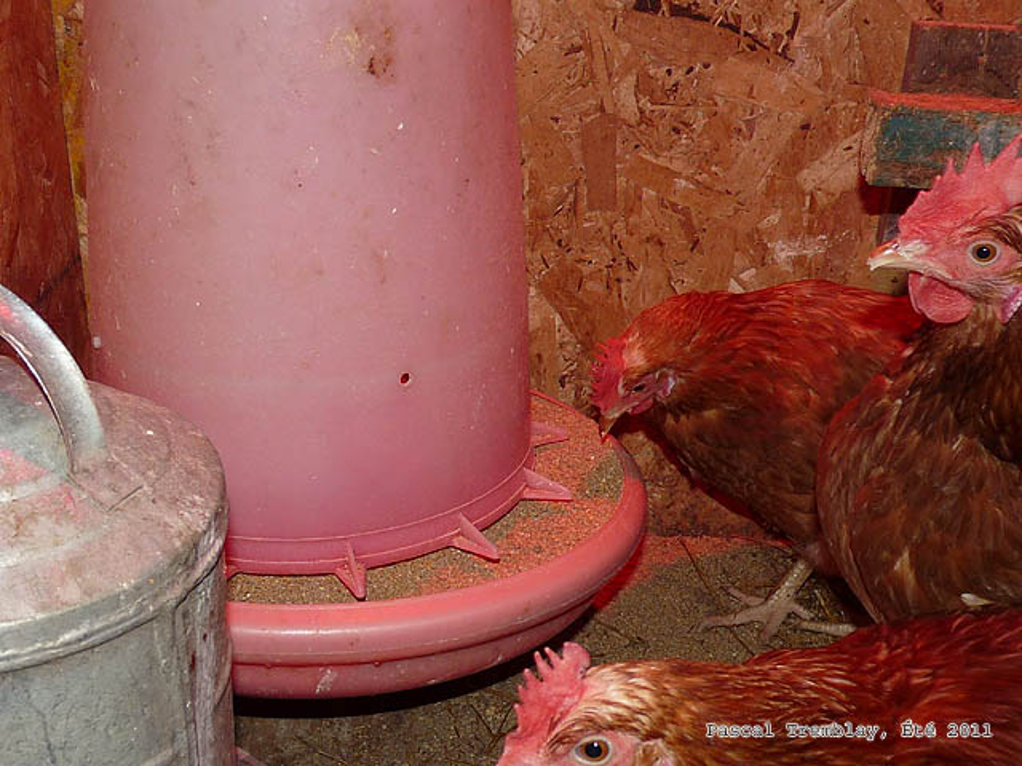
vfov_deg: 30.3
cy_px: 383
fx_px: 1417
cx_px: 511
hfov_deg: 39.7
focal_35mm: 48
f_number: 2.8
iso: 100
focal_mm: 4.8
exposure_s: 1/30
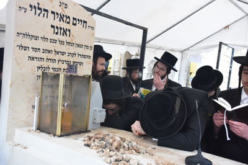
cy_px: 82
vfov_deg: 36.8
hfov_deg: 53.2
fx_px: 248
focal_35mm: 36
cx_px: 124
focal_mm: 24
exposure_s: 1/200
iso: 1000
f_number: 6.3
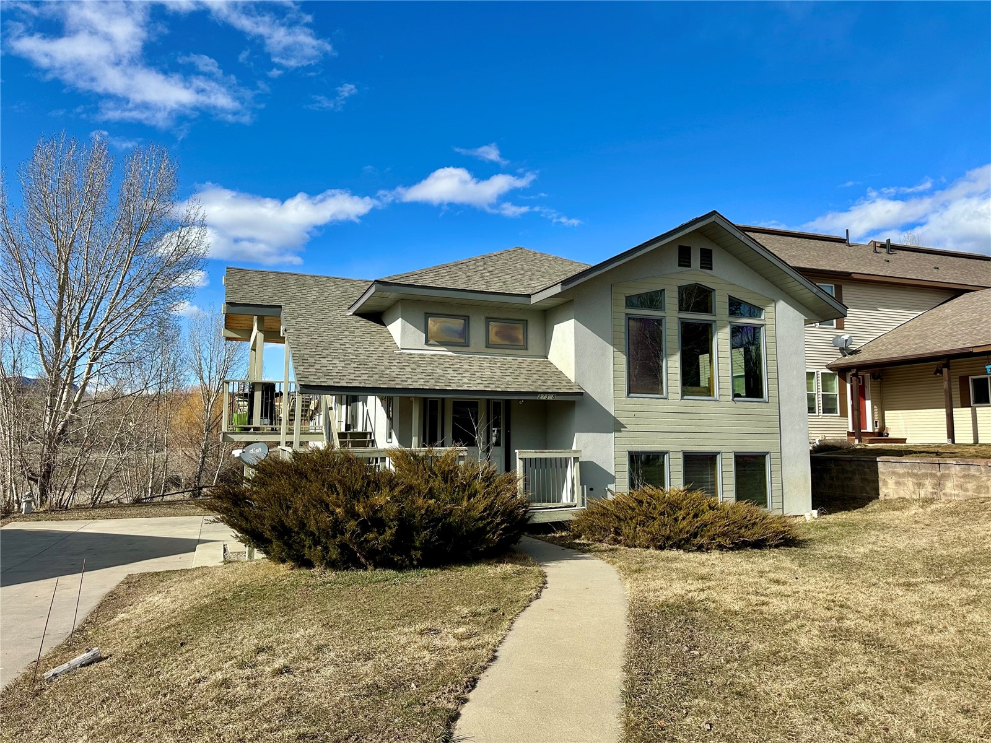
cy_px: 372
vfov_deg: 56.8
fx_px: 687
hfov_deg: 71.6
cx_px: 496
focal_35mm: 24
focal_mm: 6.86
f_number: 1.78
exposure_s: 1/4545
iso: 80
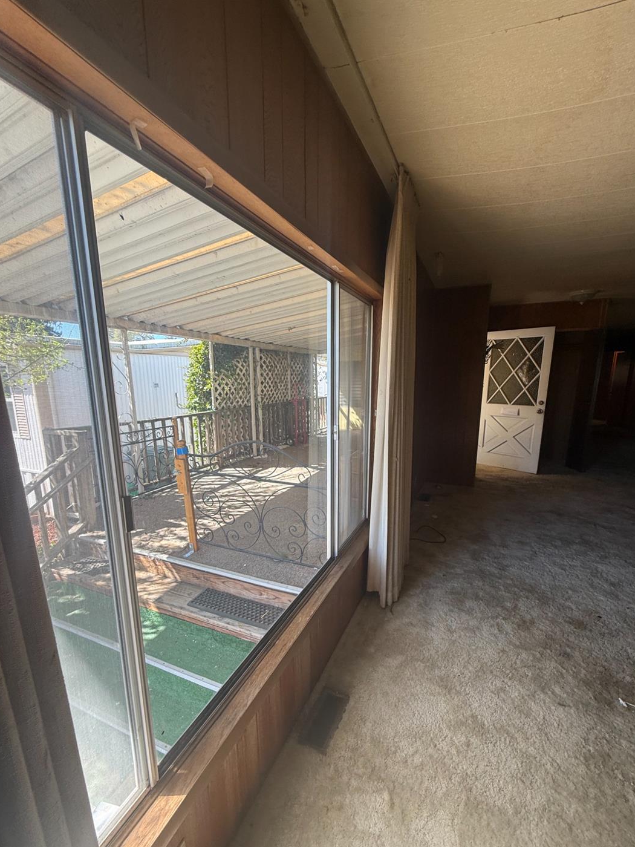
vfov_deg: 98.0
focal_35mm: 15
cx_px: 324
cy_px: 453
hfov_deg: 81.7
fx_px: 367
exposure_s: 1/127
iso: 50
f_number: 2.2
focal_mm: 2.22
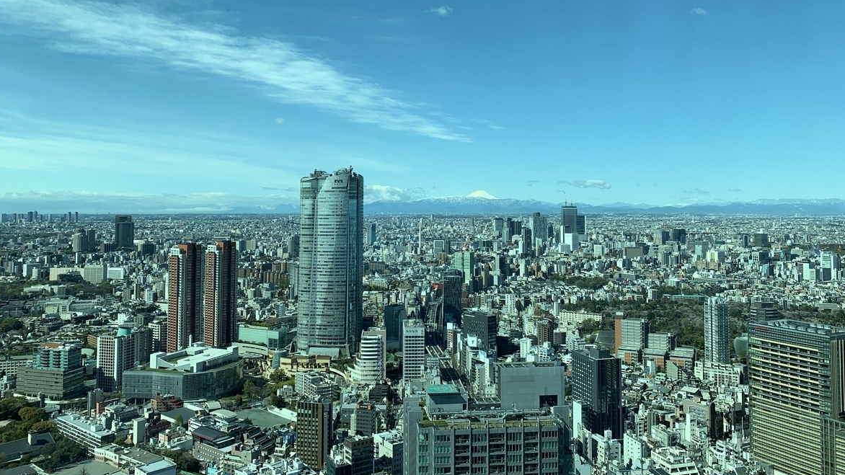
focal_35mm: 29
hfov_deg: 66.1
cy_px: 190
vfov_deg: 40.0
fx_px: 650
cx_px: 427
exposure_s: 1/1585
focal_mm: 4.25
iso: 25
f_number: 1.8
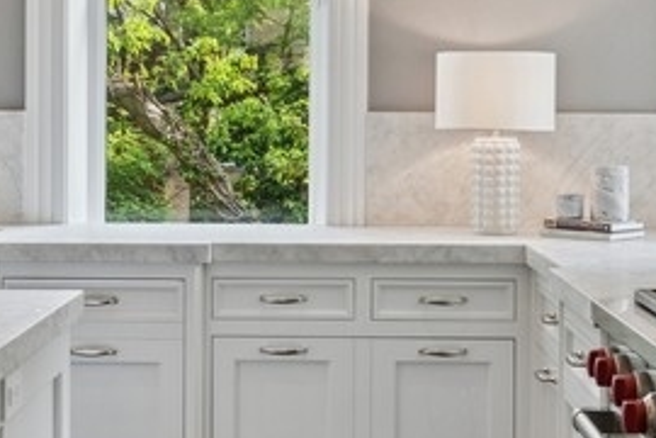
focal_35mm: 70
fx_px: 1275
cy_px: 144
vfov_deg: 19.4
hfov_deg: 28.8
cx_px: 304
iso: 320
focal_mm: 21
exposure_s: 1/15
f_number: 8
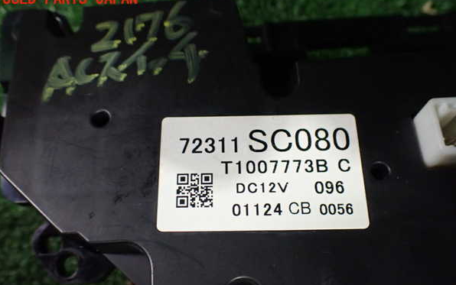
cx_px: 228
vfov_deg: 39.4
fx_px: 398
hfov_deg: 59.6
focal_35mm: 32
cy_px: 161
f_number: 2.3
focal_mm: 5.4
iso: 800
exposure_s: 1/60
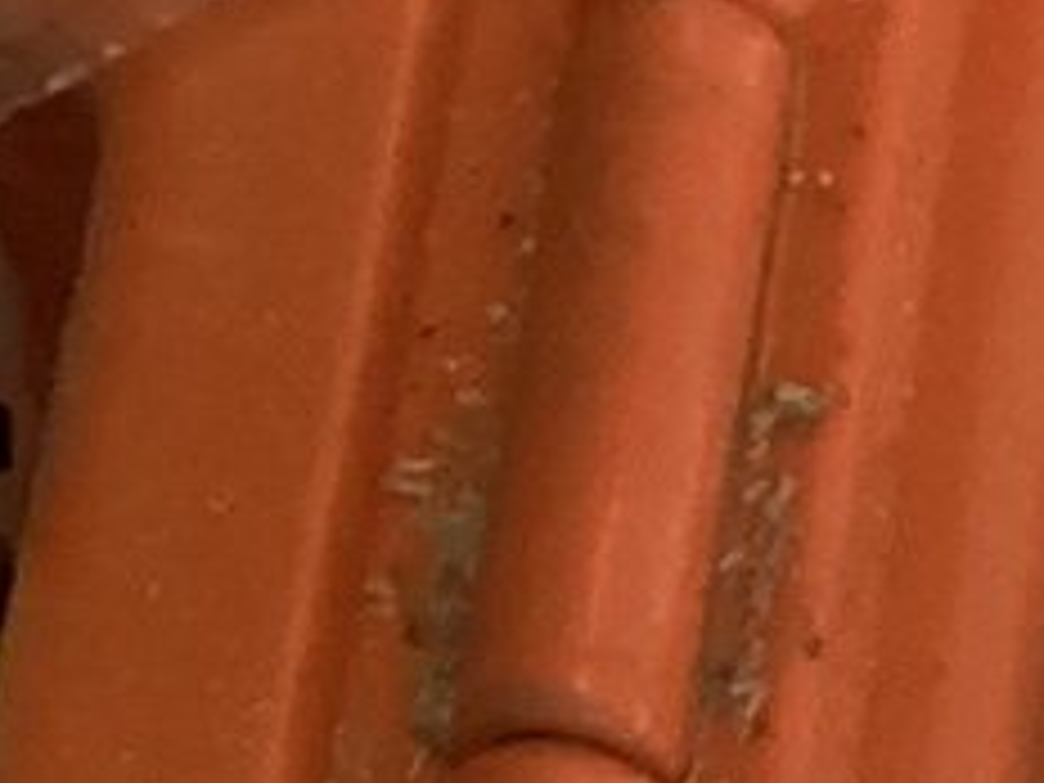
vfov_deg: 6.6
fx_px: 6092
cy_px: 2423
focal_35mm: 202
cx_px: 3314
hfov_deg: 8.1
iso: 320
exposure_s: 1/60
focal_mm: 3.3
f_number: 2.4
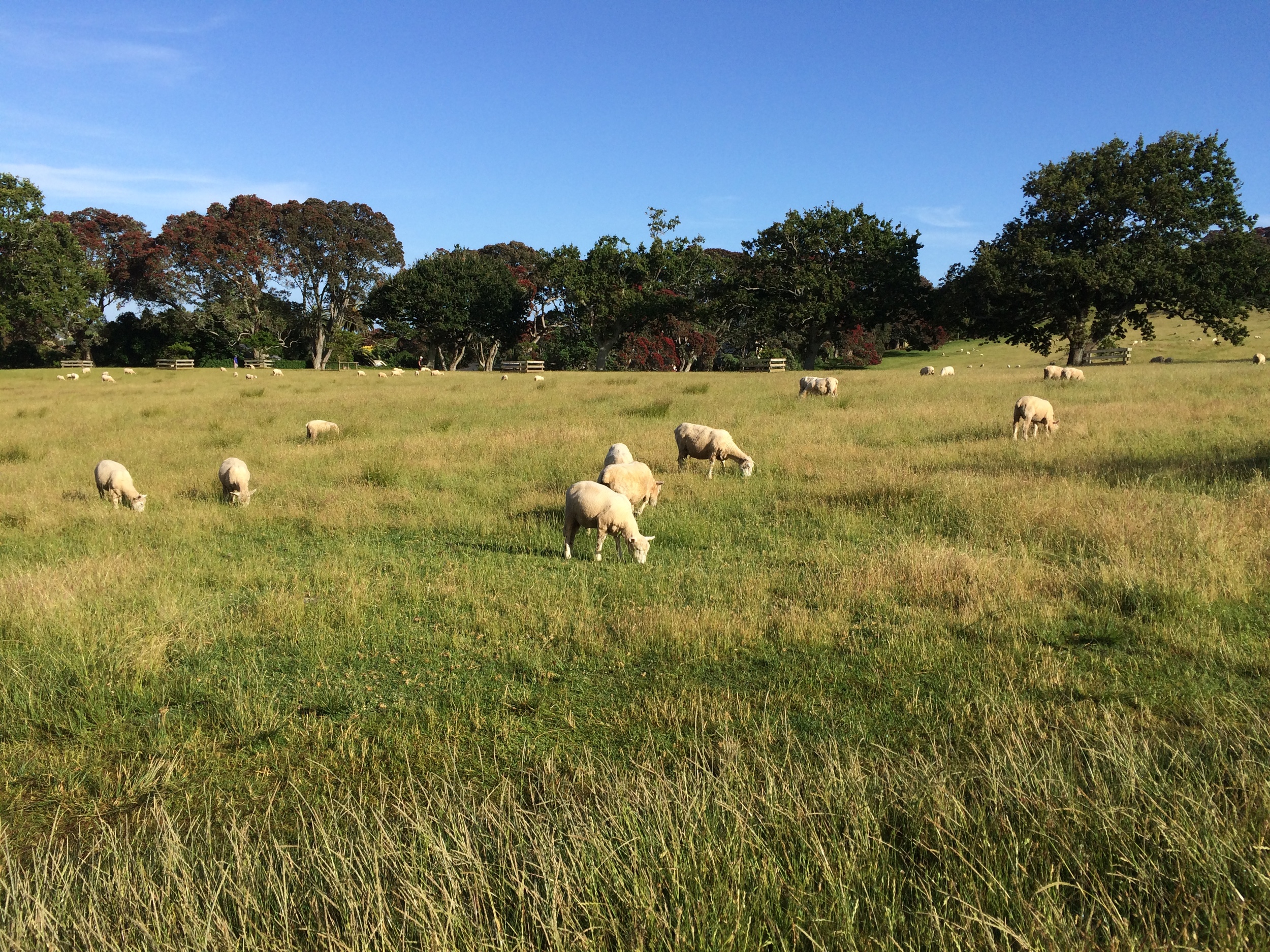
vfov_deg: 48.2
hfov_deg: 61.7
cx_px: 635
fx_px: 1064
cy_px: 476
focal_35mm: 29
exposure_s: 1/2160
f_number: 2.2
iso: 32
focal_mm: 4.15
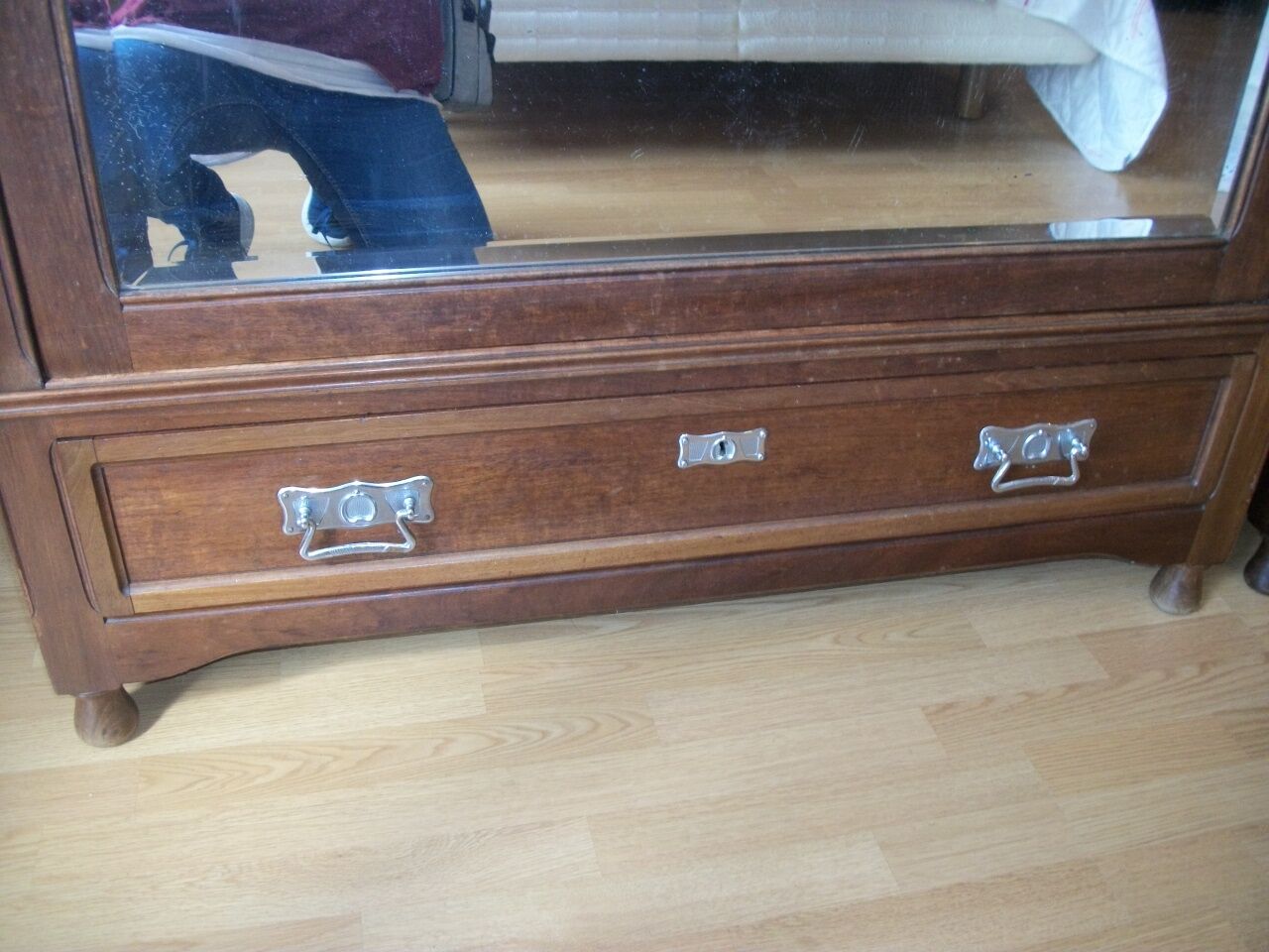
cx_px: 634
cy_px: 476
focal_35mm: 32
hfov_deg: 56.8
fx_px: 1173
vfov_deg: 44.2
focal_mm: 5.7
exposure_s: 1/30
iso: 160
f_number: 2.9
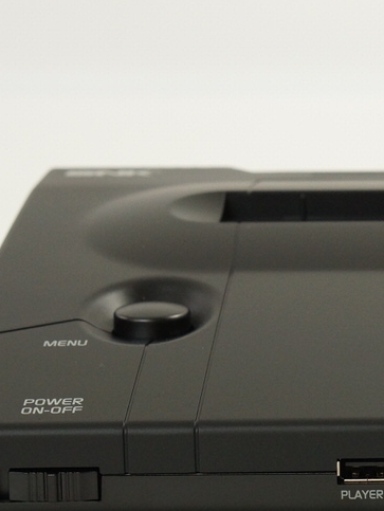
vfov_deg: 11.0
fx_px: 2644
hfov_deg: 8.2
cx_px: 523
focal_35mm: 179
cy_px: 292
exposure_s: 1/80
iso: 800
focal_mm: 50
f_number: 6.3
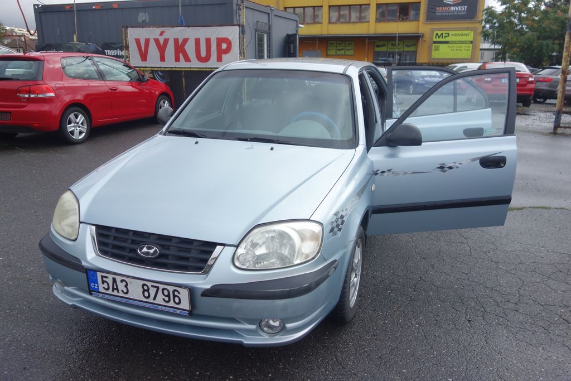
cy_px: 190
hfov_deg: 65.5
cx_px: 286
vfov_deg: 46.4
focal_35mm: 28
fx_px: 444
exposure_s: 1/2000
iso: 125
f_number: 2.2
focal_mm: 10.4
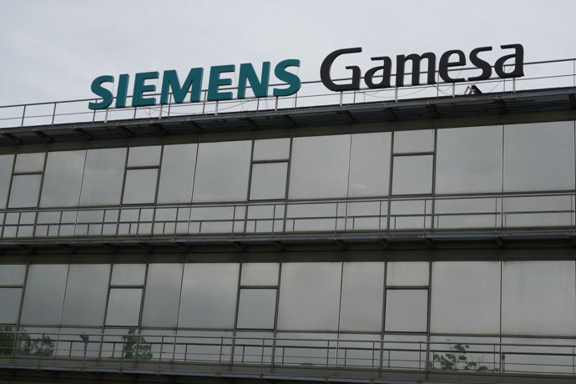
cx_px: 288
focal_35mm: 56
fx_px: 896
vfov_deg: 24.2
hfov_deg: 35.6
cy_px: 192
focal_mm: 56
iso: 250
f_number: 9.5
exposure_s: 1/350
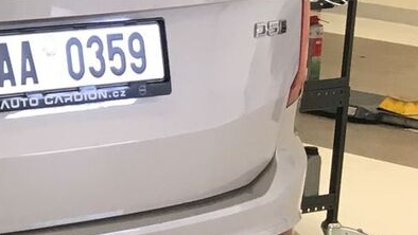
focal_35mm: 154
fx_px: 1708
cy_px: 79
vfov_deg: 7.9
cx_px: -473
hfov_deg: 12.1
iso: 40
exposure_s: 1/33
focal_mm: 4.15
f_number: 2.2
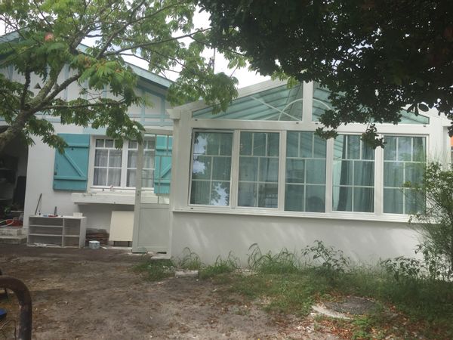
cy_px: 170
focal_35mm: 29
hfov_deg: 61.7
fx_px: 380
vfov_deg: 48.2
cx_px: 226
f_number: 2.2
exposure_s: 1/860
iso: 32
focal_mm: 4.15
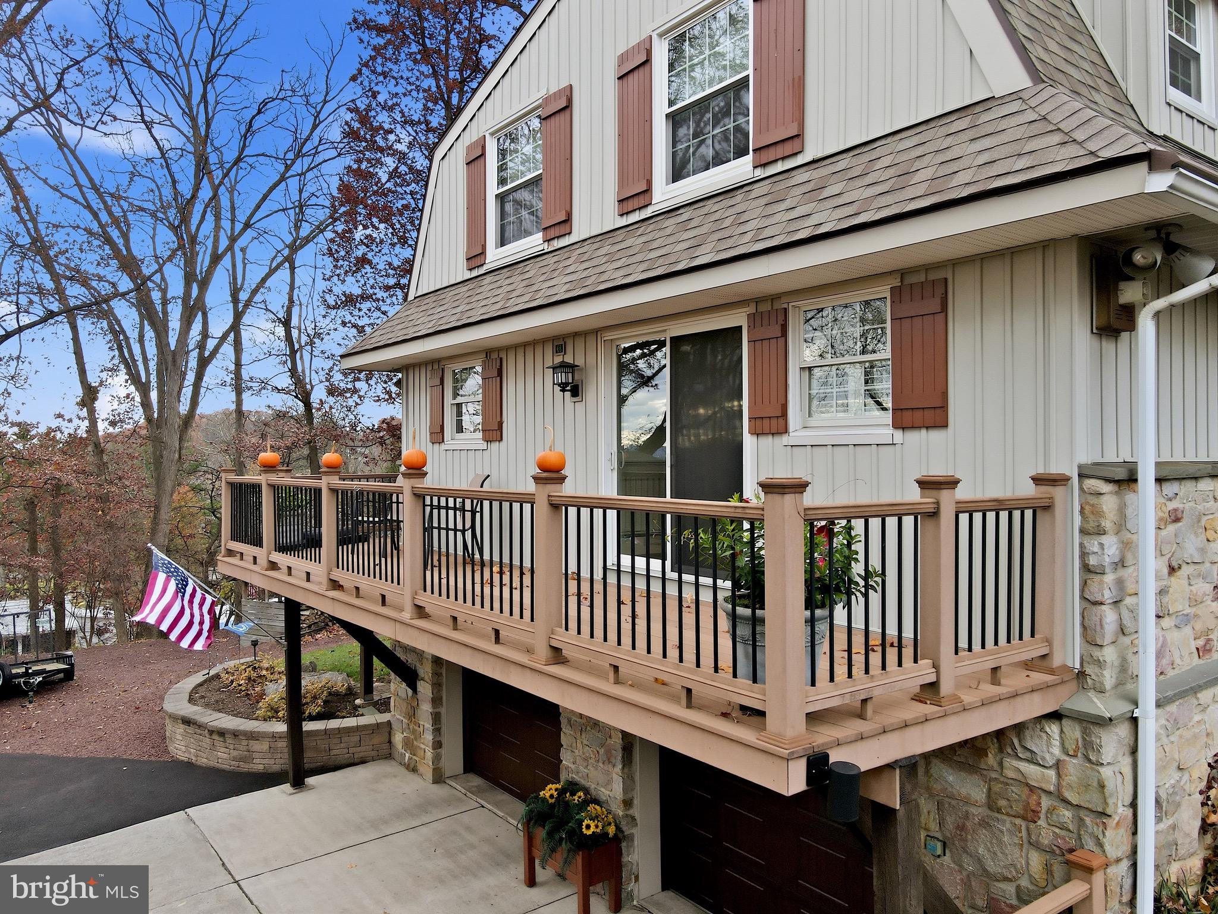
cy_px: 457
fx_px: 844
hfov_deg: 71.6
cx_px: 609
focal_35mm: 24
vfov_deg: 56.8
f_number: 2.8
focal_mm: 4.5
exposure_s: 1/80
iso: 100
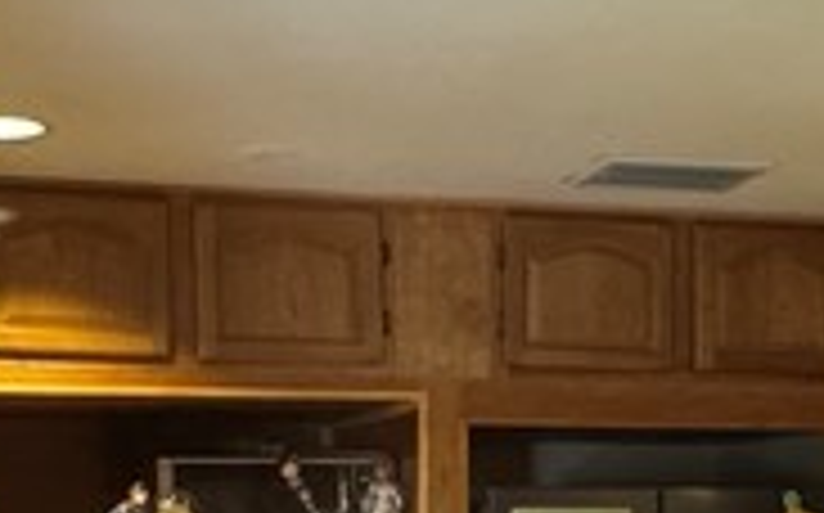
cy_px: 706
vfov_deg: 14.9
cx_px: 441
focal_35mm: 83
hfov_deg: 24.9
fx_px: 1862
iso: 640
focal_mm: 2.22
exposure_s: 1/60
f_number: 2.2
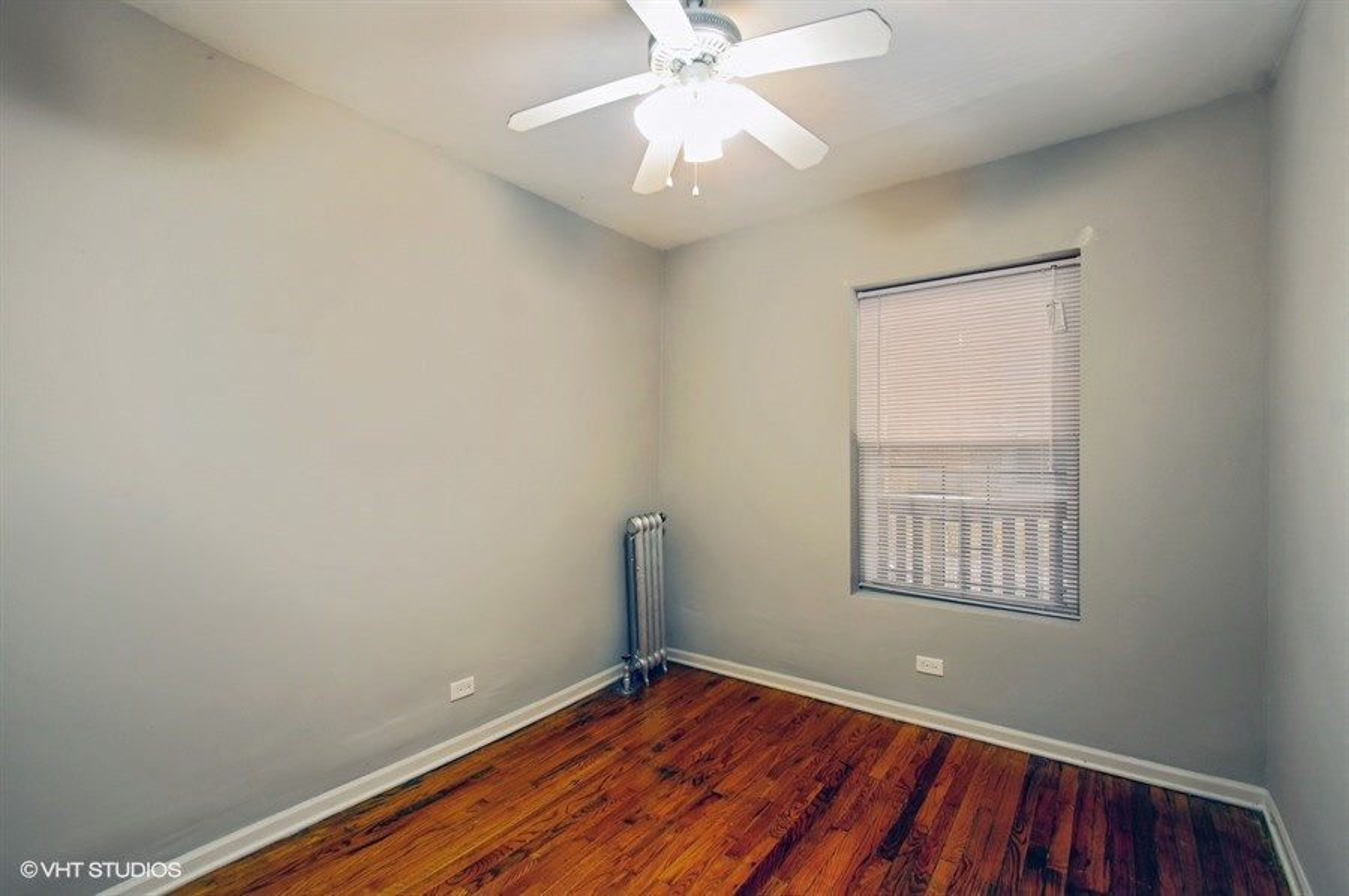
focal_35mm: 15
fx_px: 561
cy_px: 448
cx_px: 674
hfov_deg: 100.5
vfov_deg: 77.2
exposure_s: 1/5
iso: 200
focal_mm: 10
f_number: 8
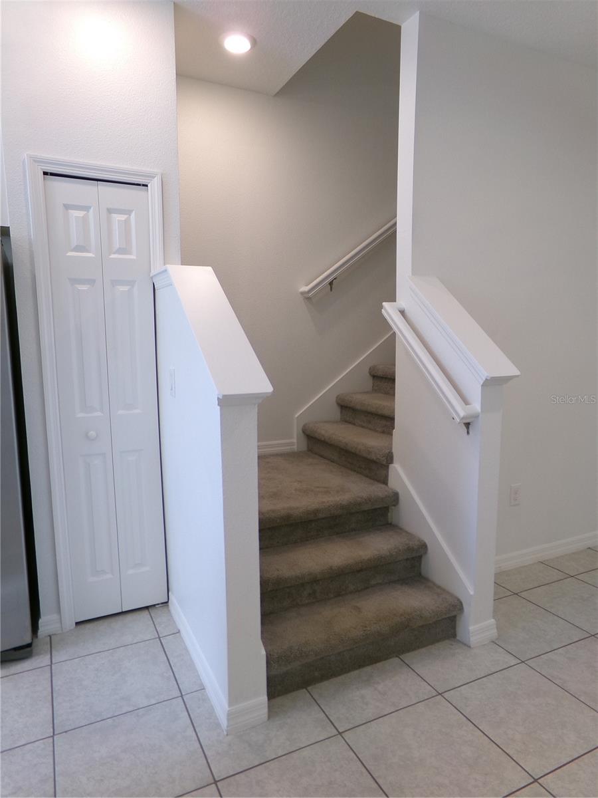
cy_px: 399
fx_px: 553
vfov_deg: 71.6
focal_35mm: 24
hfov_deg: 56.8
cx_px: 299
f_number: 3.7
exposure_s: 1/34
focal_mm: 4.3
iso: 125
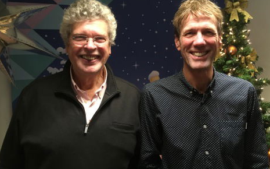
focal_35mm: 33
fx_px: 243
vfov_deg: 38.1
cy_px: 68
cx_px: 132
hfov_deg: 58.2
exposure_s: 1/20
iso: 200
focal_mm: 4.15
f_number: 2.2
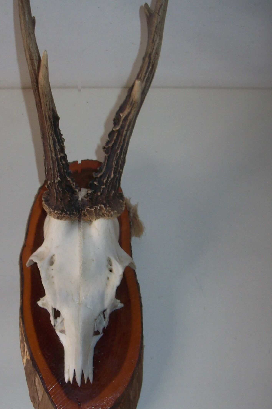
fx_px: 567
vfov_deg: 39.6
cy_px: 205
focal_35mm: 50
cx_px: 76
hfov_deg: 26.7
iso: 80
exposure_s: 1/64
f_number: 2.7
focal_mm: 6
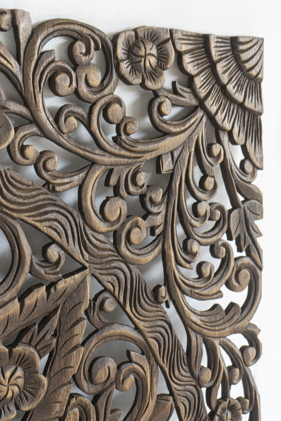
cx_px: 140
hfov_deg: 32.6
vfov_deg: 47.4
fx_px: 480
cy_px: 210
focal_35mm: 41
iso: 320
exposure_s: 1/13
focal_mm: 41
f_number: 5.6
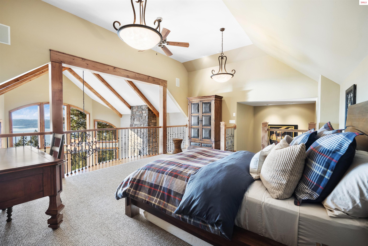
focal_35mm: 16
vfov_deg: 73.7
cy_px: 123
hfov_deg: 96.7
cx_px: 184
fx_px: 164
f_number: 8
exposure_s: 1/2.5
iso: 400
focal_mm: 16
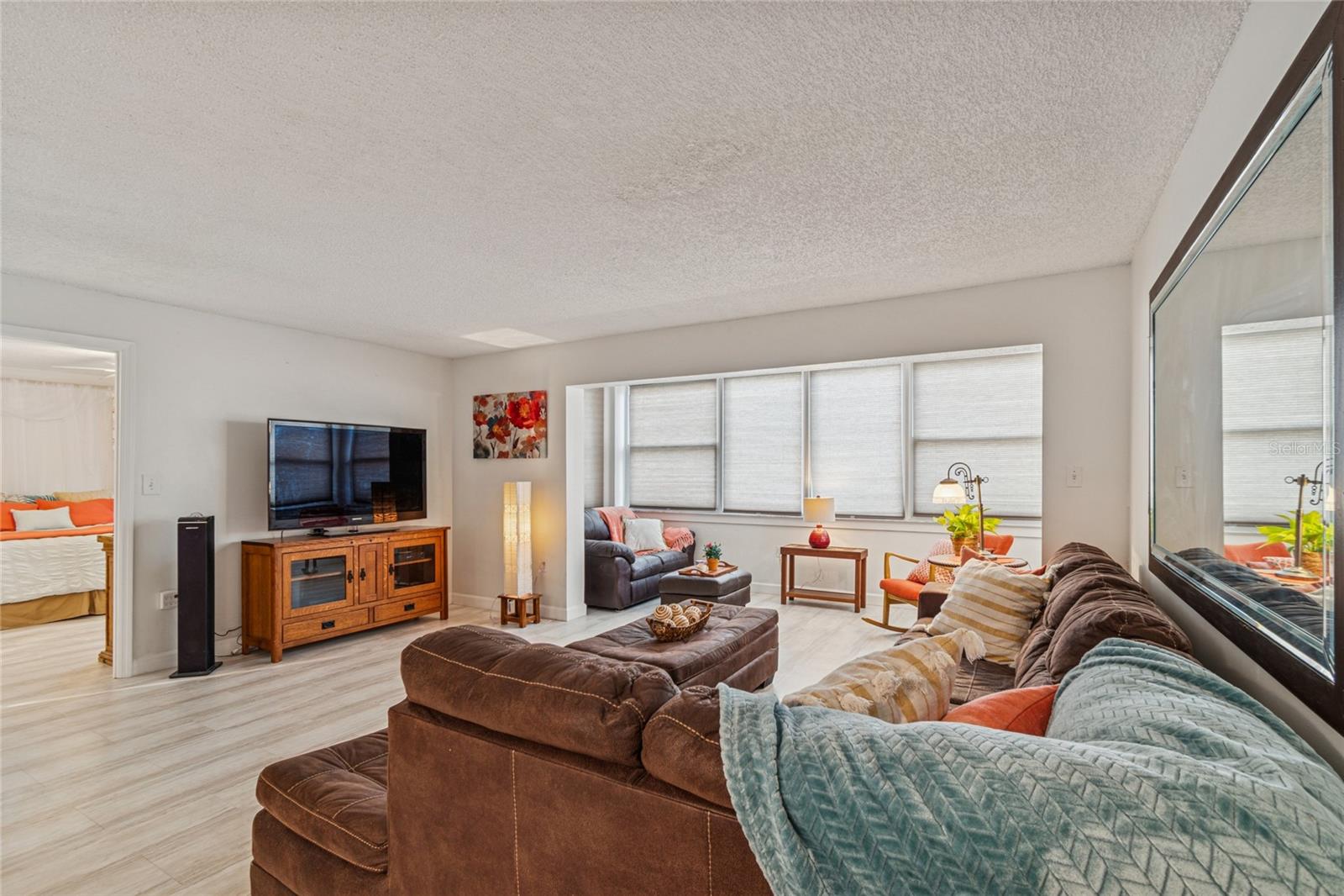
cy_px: 448
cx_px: 672
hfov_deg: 100.4
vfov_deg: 77.3
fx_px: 560
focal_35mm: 15
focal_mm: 10
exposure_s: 1
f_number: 8
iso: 100
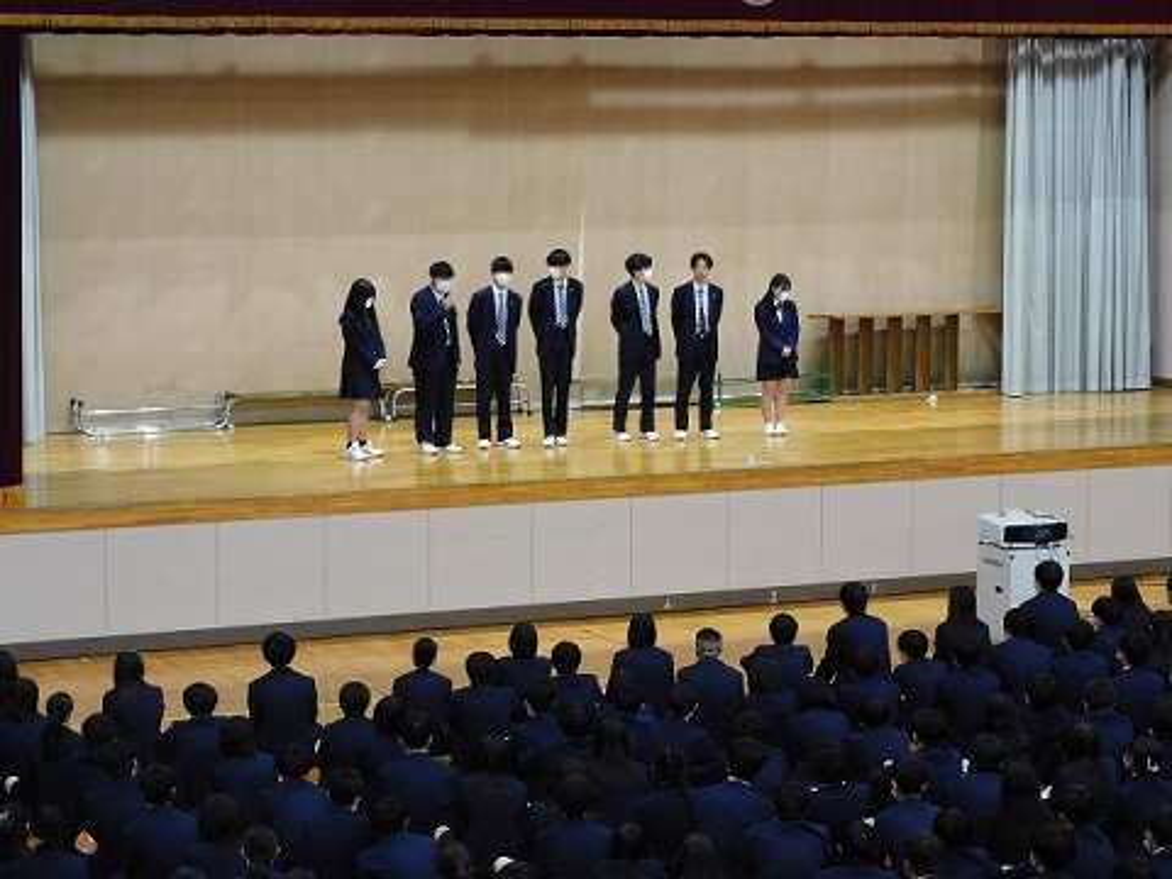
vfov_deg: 15.6
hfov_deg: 20.7
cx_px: 586
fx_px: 3216
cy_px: 440
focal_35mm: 95
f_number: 4.8
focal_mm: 17
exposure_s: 1/20
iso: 400
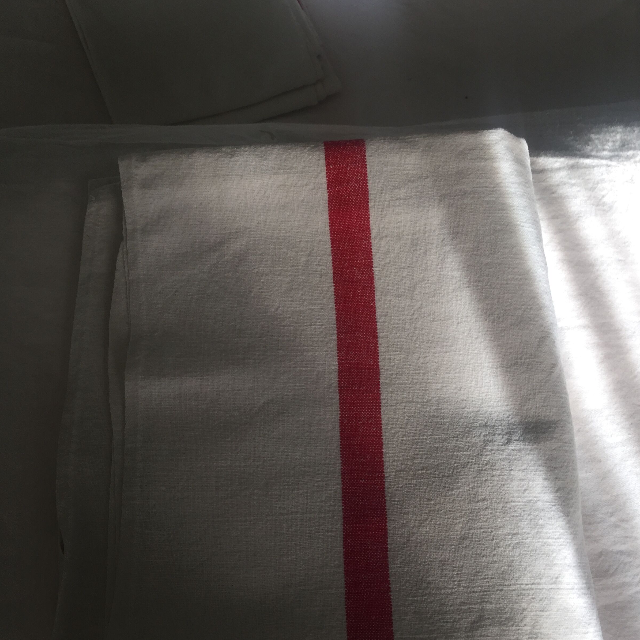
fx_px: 732
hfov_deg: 47.2
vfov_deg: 46.8
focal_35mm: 35
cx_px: 323
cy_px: 402
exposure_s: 1/100
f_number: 2.2
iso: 32
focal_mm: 4.15
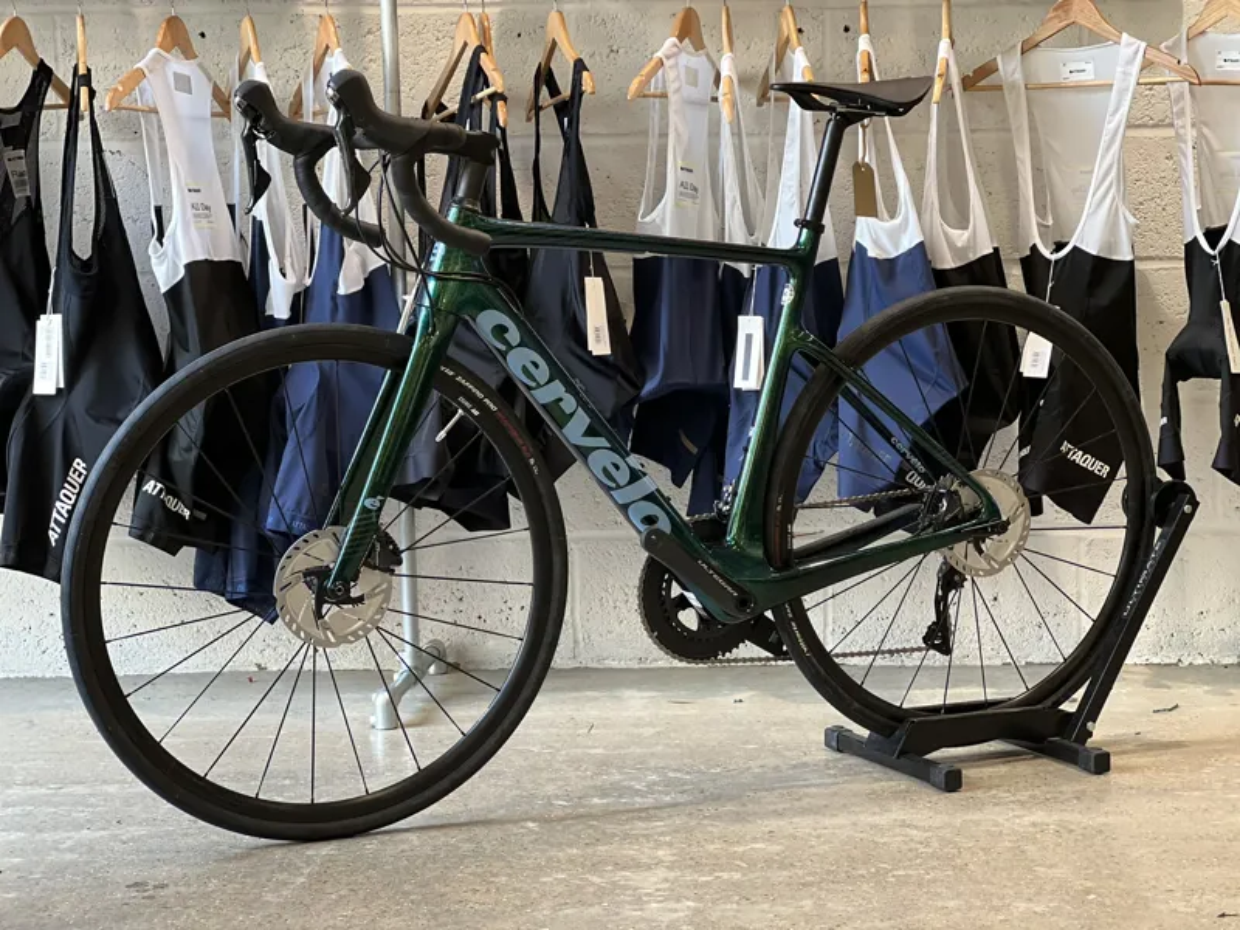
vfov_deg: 19.1
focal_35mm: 77
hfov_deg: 25.3
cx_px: 620
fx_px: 2758
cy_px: 465
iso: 200
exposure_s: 1/33
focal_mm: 9
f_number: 2.8
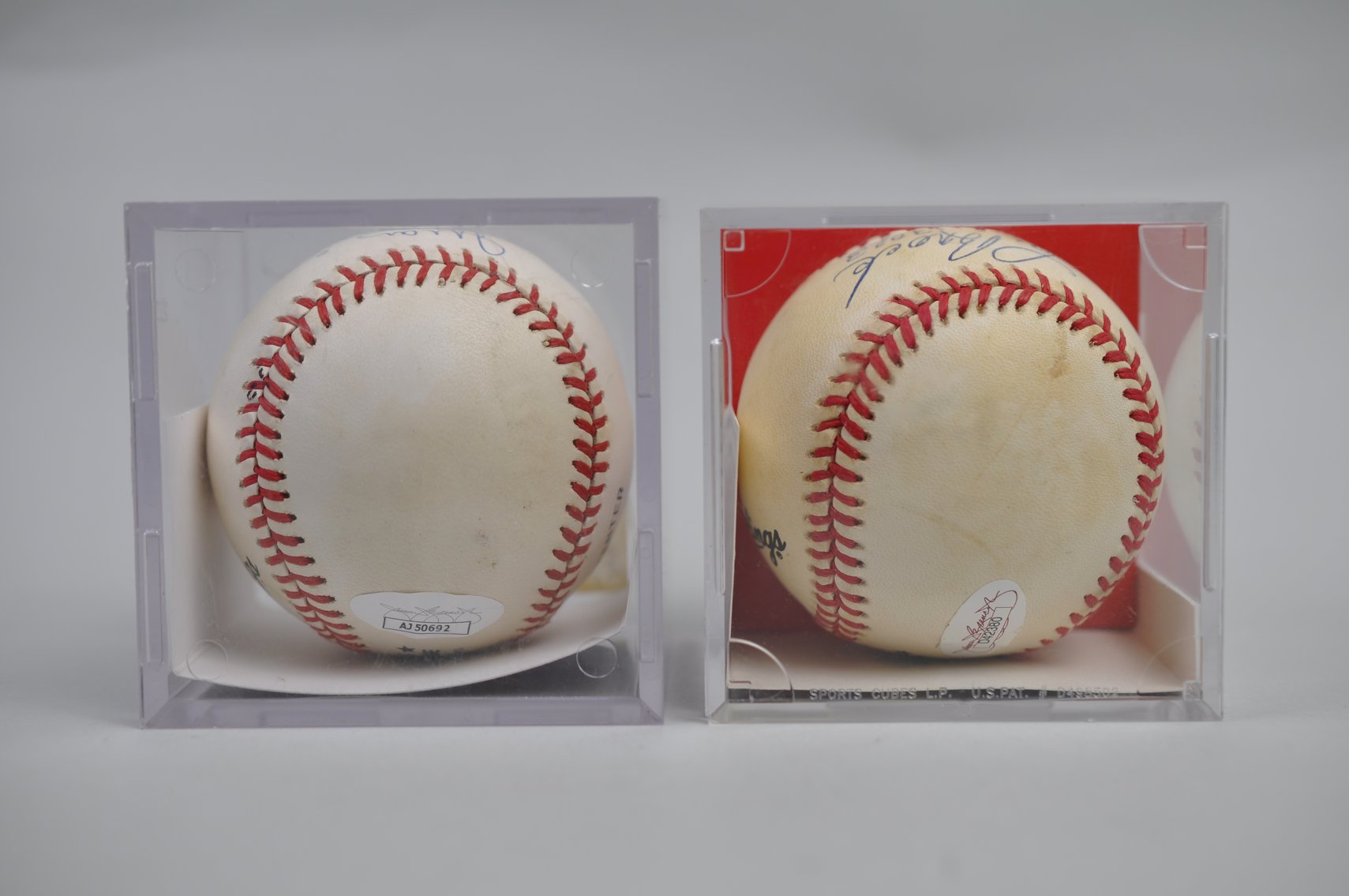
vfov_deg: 22.6
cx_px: 674
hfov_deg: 33.4
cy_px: 448
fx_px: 2246
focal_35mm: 60
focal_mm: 40
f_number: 4.5
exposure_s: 1/80
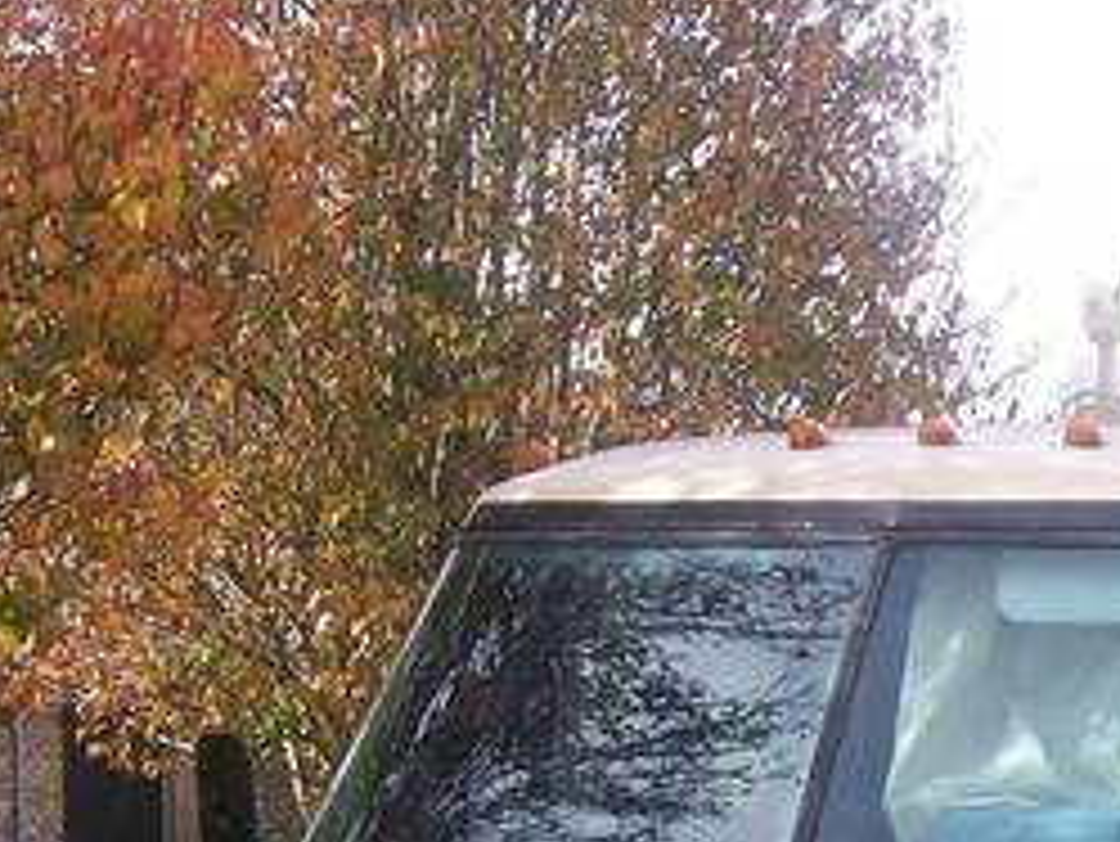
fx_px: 3787
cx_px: 1133
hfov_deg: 16.5
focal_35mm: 117
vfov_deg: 12.4
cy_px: 1027
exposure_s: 1/308
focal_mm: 6
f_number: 4.8
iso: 80
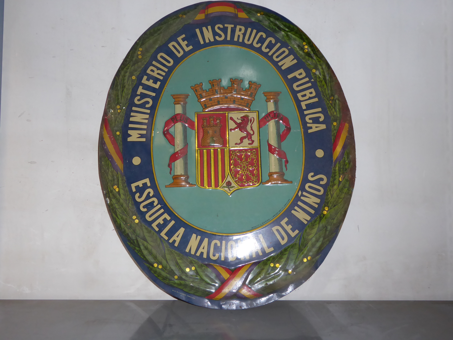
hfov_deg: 44.8
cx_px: 226
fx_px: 550
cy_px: 170
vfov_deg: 34.3
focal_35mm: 42
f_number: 3.8
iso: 320
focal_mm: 7.2
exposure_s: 1/60
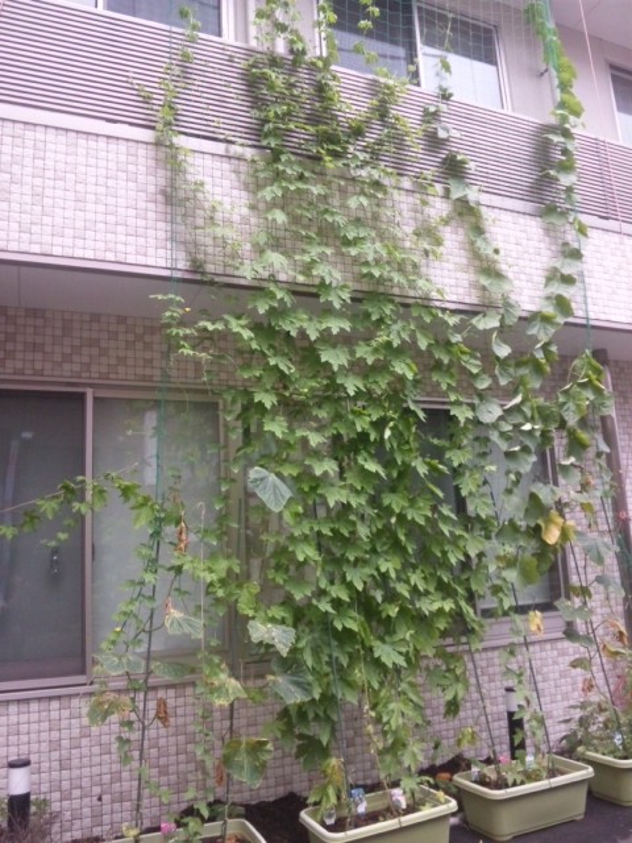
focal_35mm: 28
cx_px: 316
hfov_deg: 49.7
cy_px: 422
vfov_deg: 63.4
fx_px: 682
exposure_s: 1/264
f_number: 2.8
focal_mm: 5.07
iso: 200
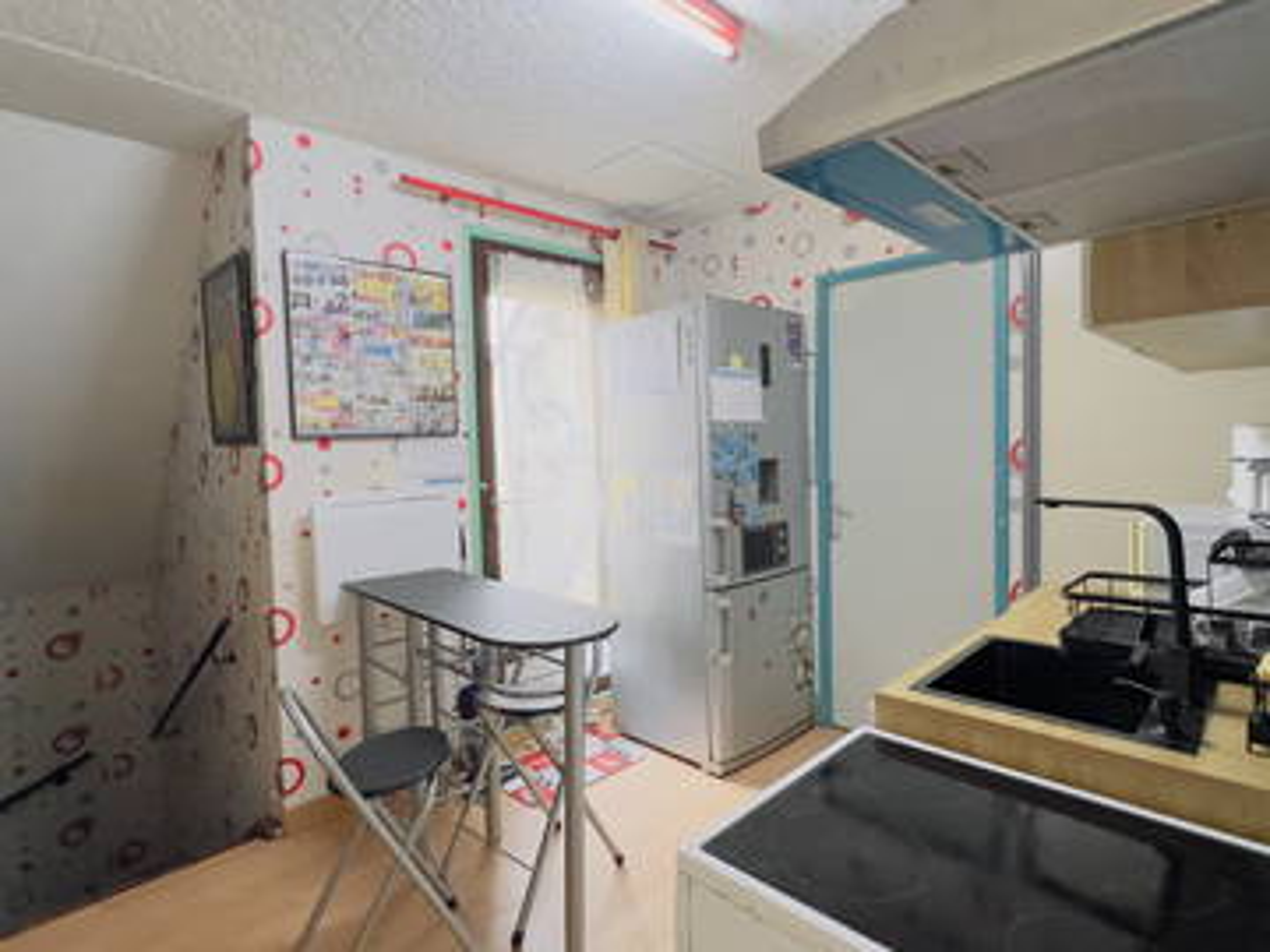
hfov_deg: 106.2
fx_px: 477
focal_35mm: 13
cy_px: 476
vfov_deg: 89.9
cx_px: 635
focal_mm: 1.57
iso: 250
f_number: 1.8
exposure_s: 1/50
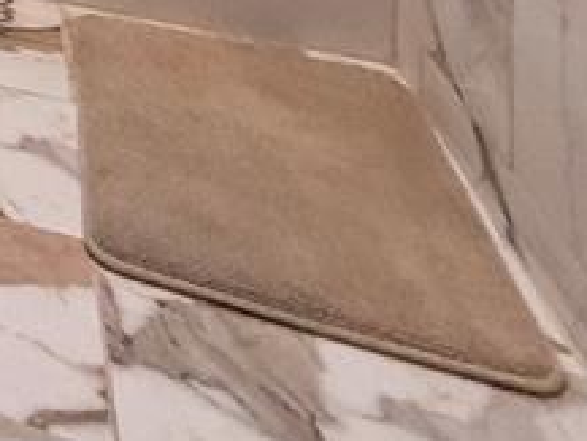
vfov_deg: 15.4
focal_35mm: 66
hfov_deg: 19.0
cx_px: -568
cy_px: -544
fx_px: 1120
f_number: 2.2
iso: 320
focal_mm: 2.22
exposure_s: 1/60
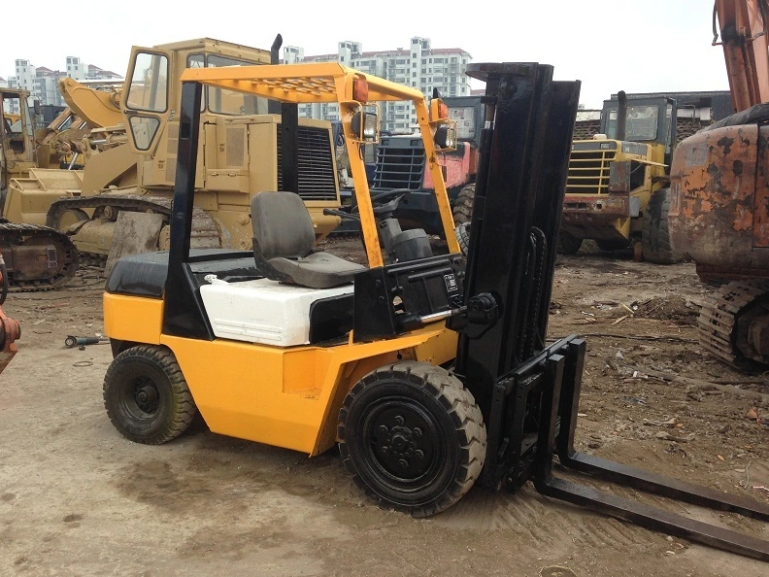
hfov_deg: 54.0
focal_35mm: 34
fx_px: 755
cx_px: 386
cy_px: 286
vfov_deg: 41.8
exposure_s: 1/488
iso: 50
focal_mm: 4.12
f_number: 2.4
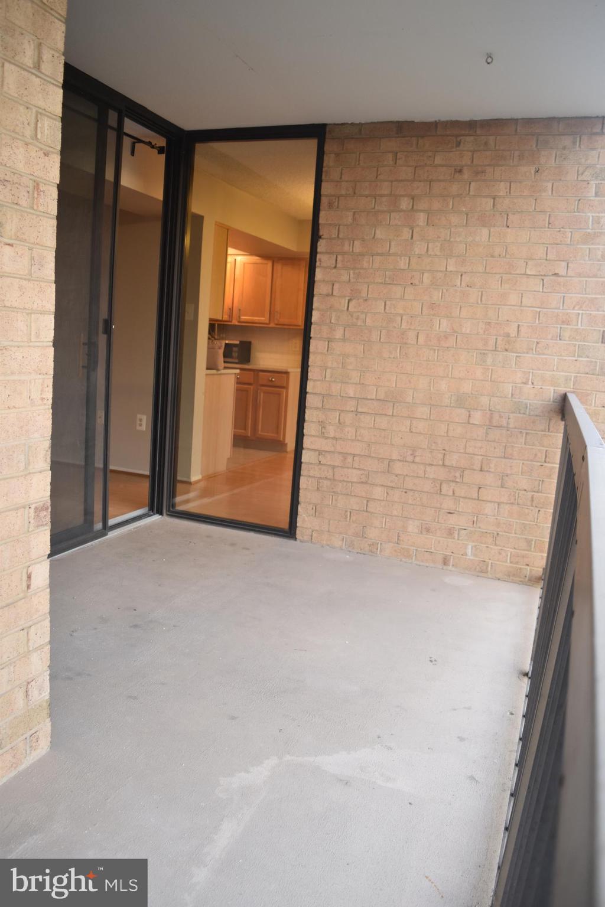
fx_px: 681
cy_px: 454
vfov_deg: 67.4
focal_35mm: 27
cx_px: 302
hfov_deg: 47.9
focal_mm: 18
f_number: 4
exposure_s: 1/60
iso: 400
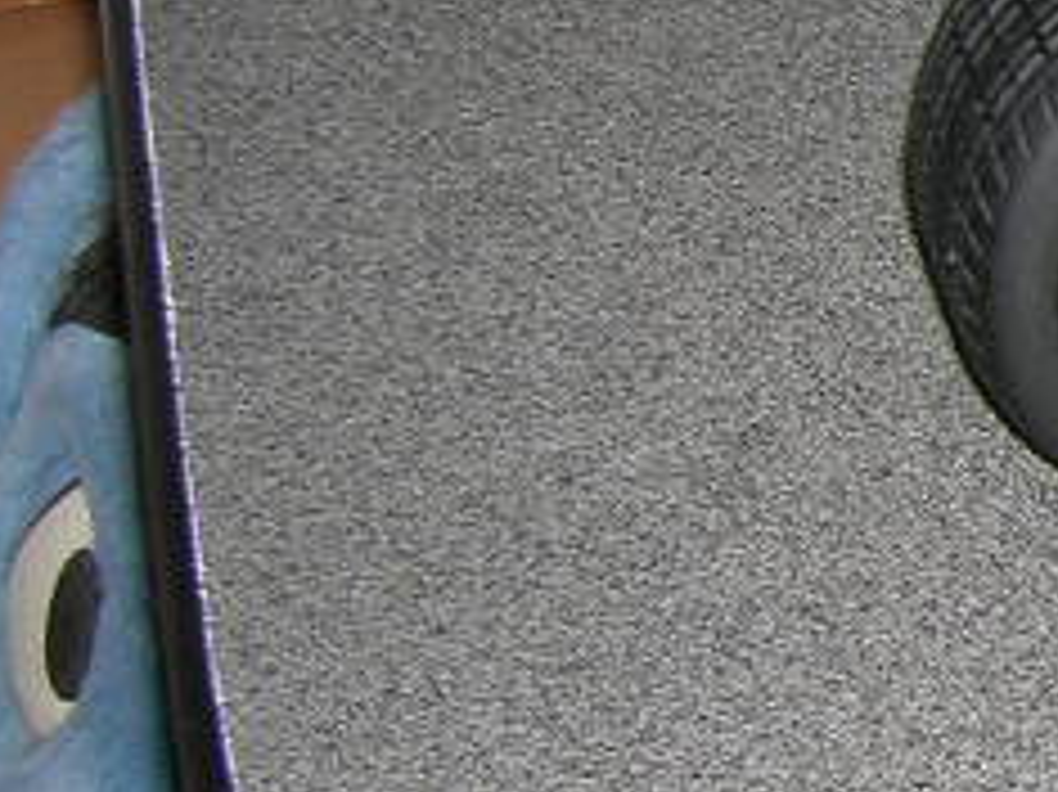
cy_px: 274
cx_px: 2075
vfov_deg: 10.0
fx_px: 4521
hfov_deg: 12.0
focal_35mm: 148
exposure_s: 1/60.1
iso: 50
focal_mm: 5.7
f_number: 2.9
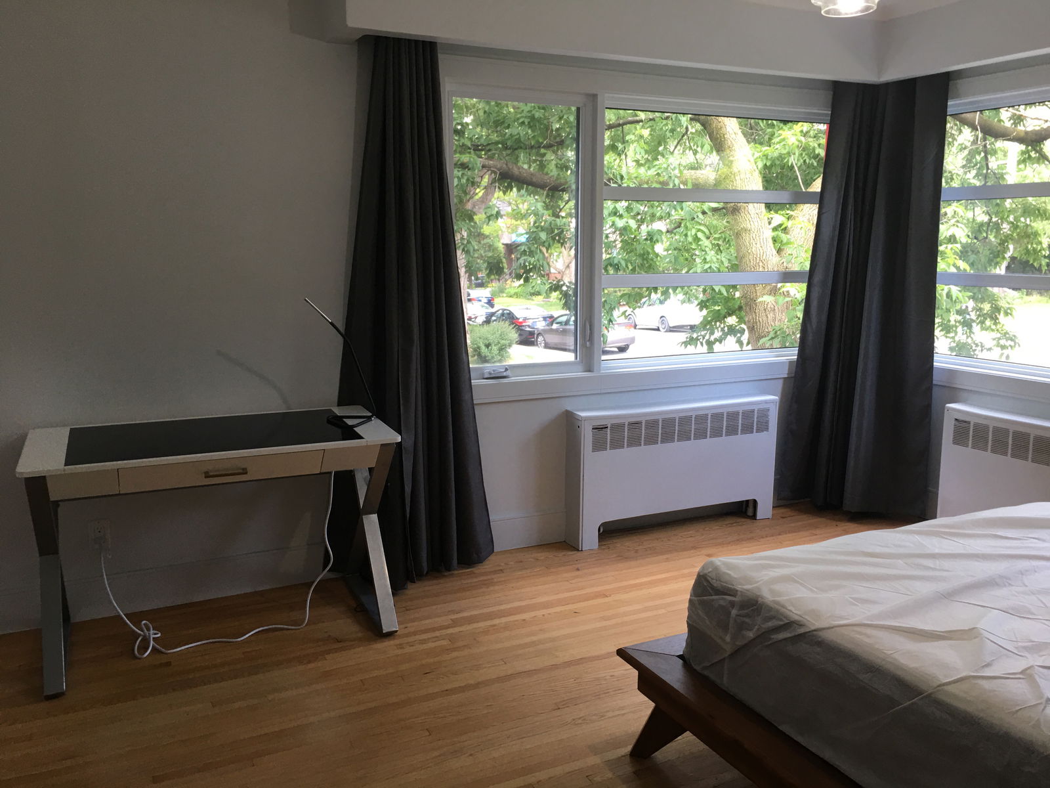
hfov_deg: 61.7
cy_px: 394
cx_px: 525
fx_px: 880
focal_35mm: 29
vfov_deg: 48.2
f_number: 2.2
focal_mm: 4.15
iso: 25
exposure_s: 1/15
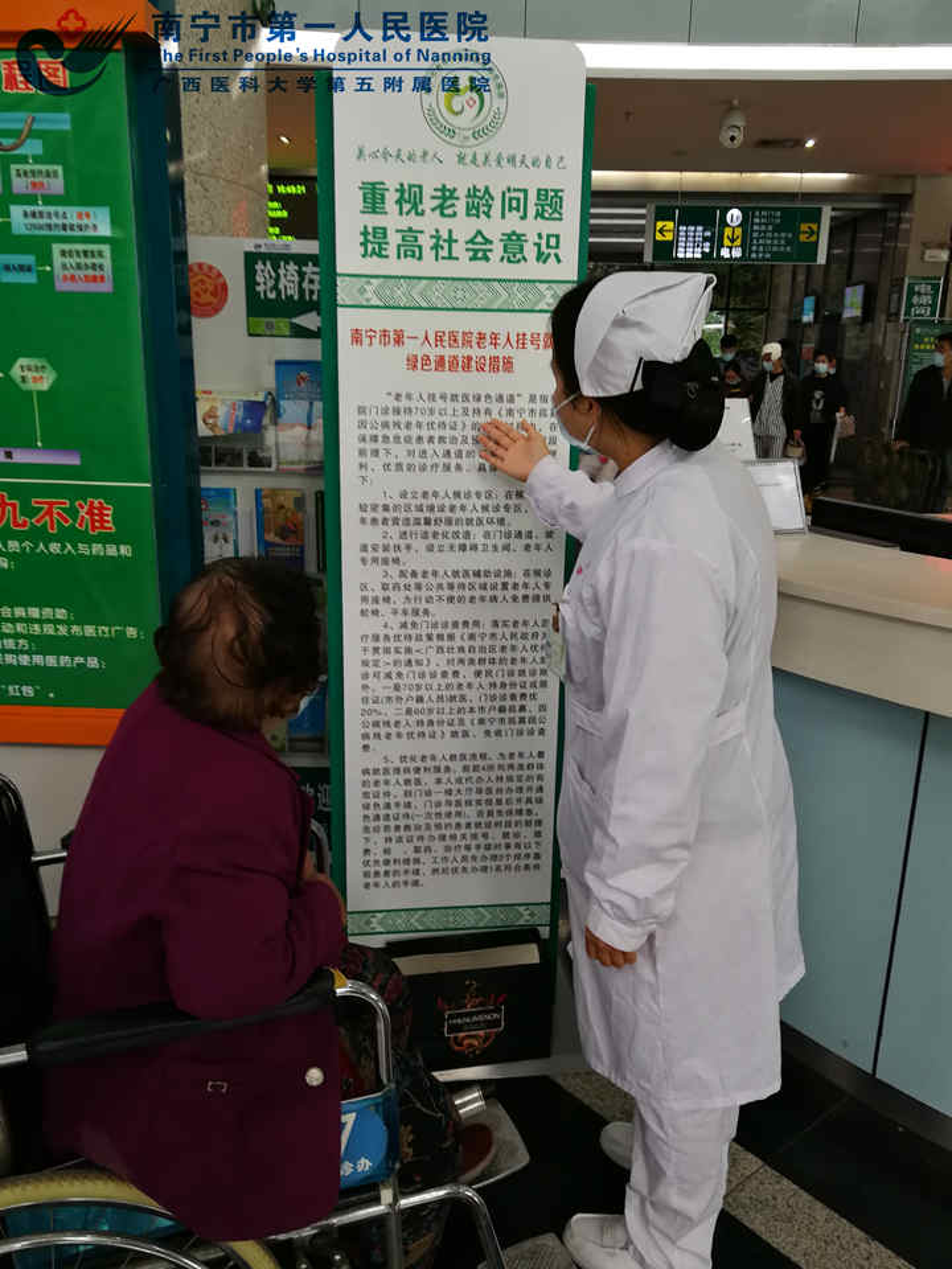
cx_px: 476
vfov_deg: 65.3
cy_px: 634
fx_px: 990
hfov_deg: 51.4
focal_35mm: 27
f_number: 2.2
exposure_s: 1/33.3
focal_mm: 3.95
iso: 160
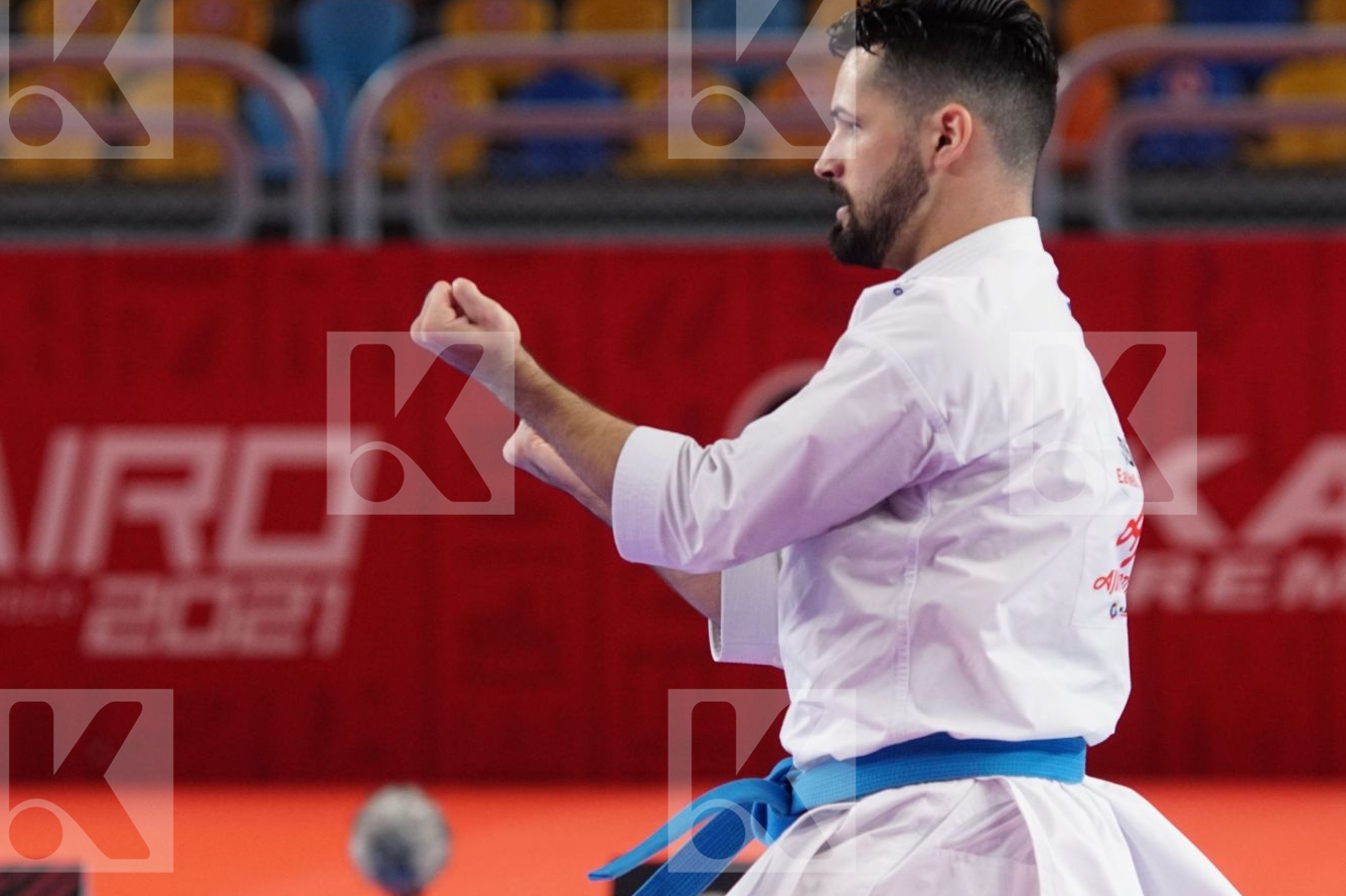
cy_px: 423
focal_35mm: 303
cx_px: 762
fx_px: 11327
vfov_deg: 4.5
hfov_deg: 6.8
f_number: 3.2
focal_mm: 150
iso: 1000
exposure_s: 1/400
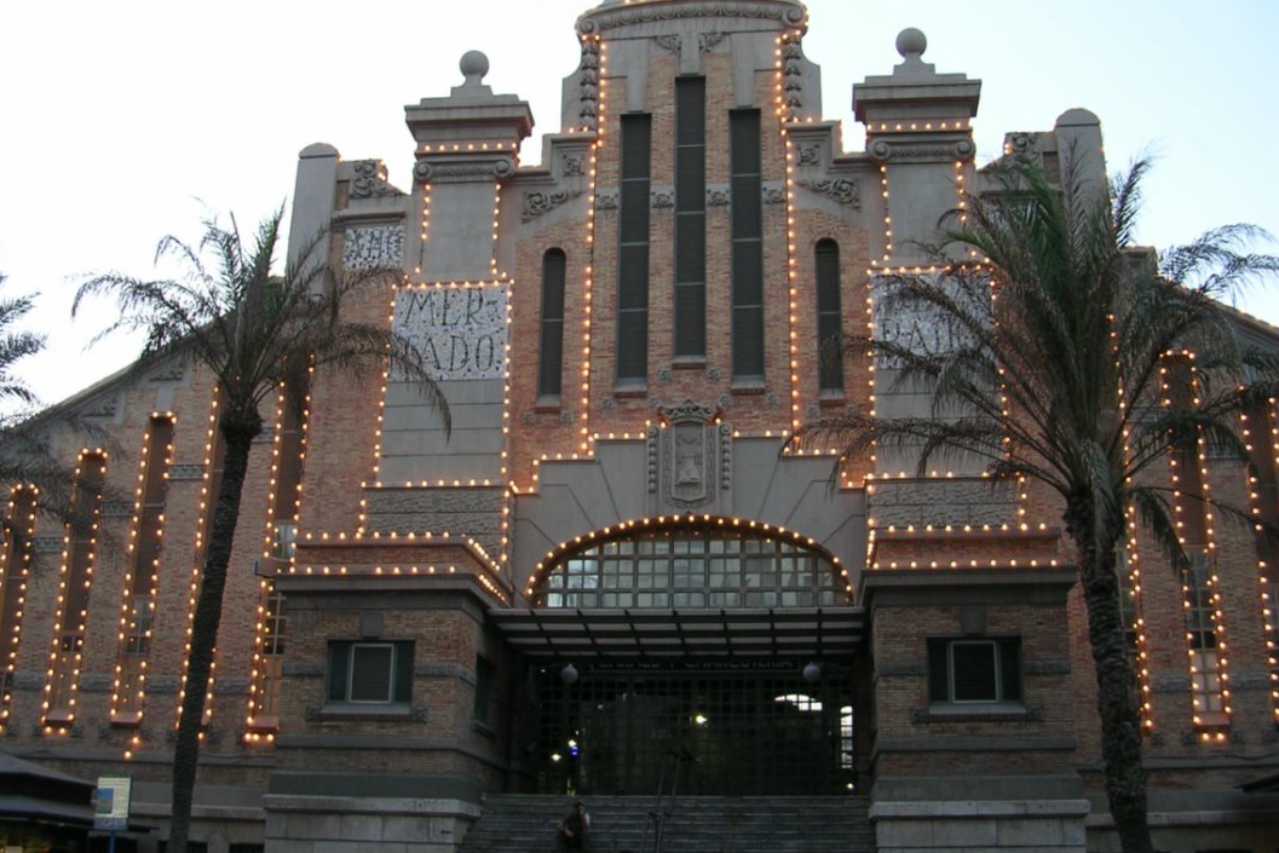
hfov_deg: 48.5
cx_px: 634
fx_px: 1421
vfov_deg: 33.4
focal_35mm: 40
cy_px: 394
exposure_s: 1/30
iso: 55
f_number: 2.8
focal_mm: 5.8
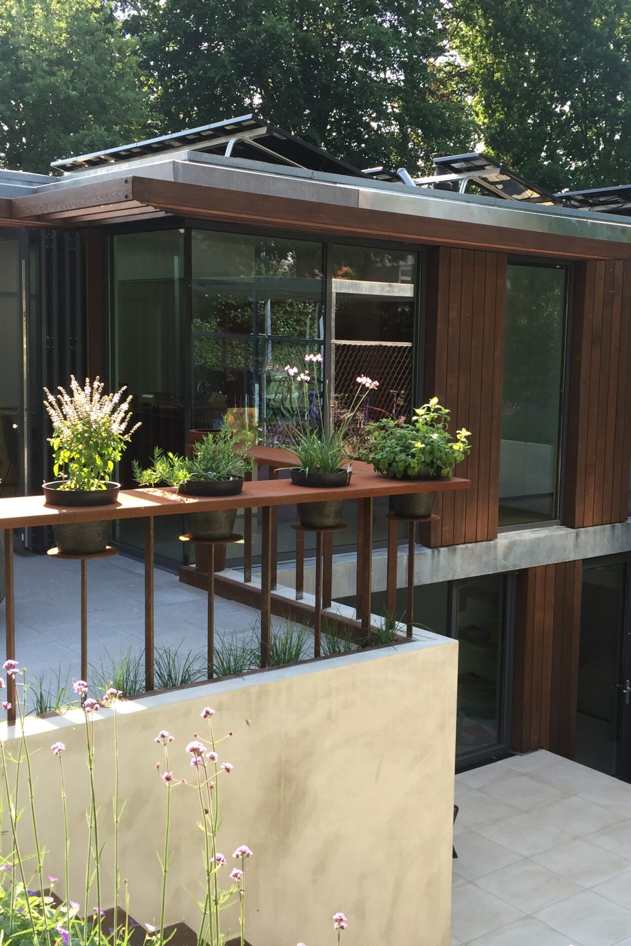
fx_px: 1077
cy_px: 481
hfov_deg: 32.4
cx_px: 416
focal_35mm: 41
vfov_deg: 47.4
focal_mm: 4.15
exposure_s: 1/193
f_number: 2.2
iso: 32
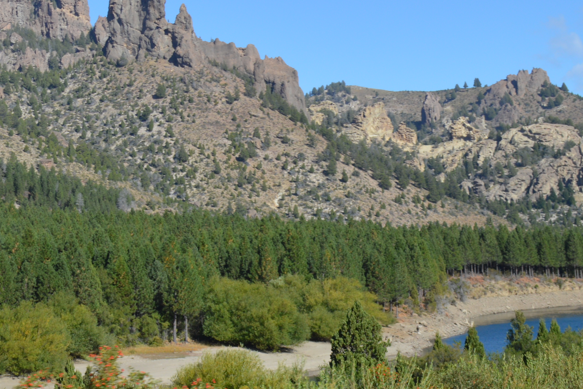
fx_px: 1360
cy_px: -5
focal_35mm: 84
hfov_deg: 23.5
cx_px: 59
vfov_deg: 15.9
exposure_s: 1/250
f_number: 8
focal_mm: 22
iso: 100
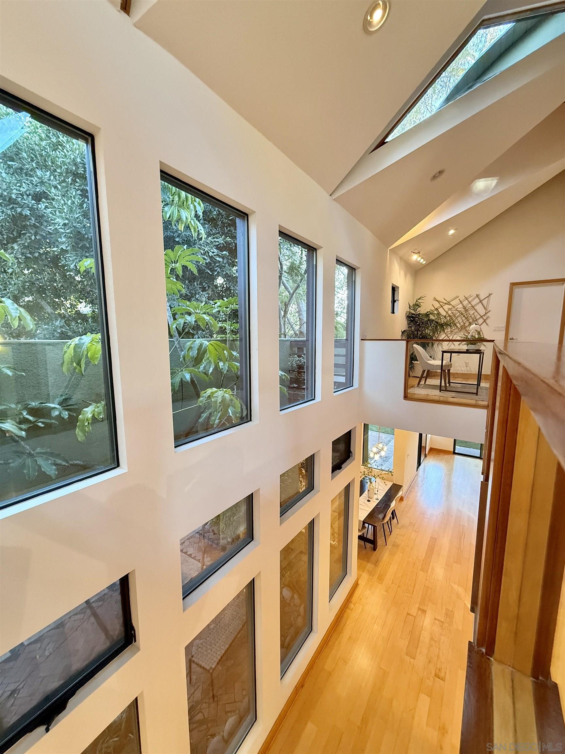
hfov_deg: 85.7
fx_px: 305
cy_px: 377
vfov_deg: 102.1
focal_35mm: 14
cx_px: 282
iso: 640
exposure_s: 1/120
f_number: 2.2
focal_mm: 2.22
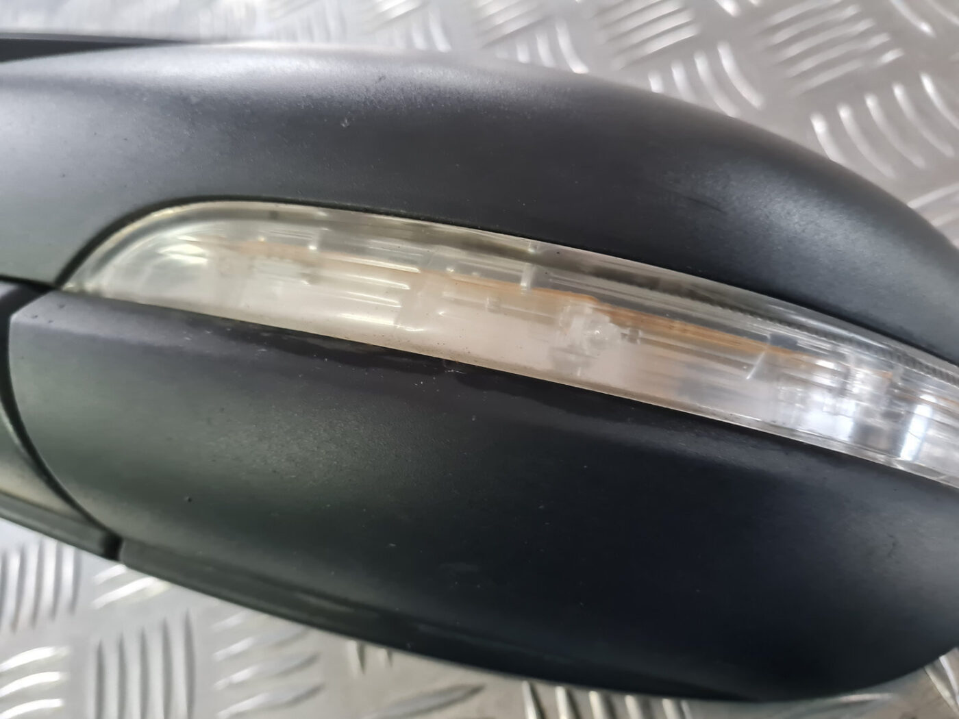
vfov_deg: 53.1
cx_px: 480
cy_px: 360
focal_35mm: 26
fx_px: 720
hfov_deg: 67.3
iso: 640
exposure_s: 1/50
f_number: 1.8
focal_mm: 5.4
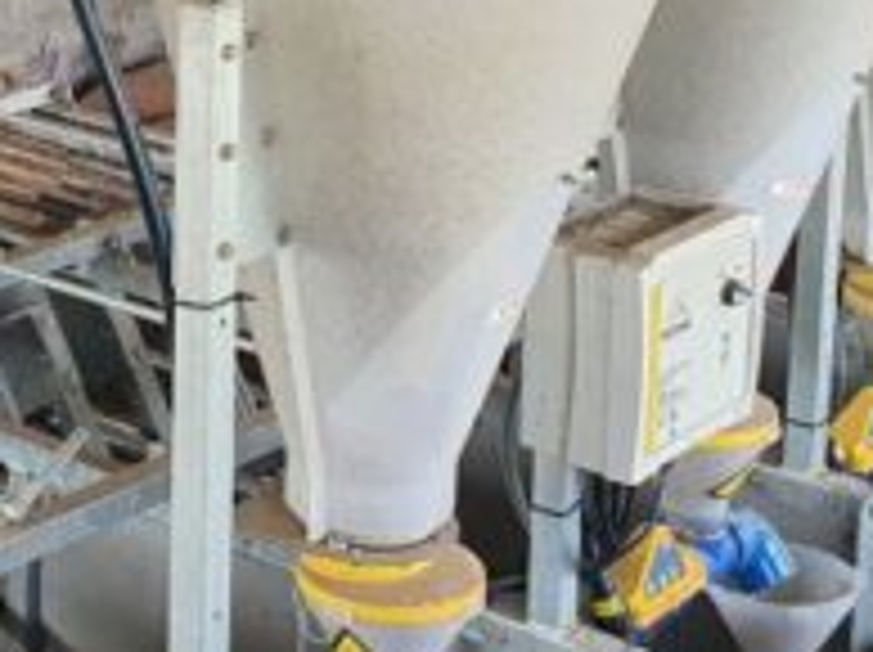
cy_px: -191
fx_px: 2368
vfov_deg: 15.0
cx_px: 202
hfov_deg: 20.7
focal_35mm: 94
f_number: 2.4
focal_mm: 4.32
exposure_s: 1/100
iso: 80
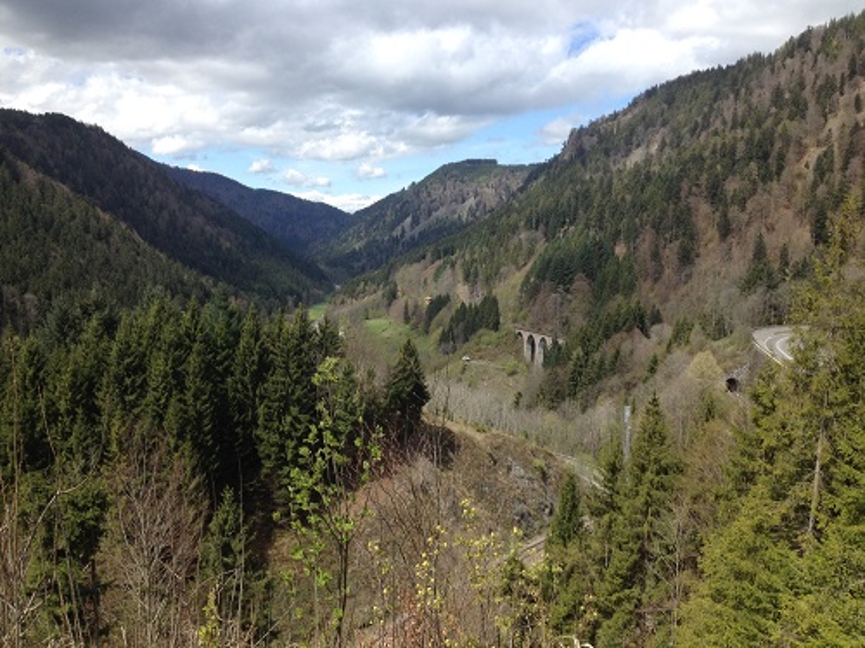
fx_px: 875
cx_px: 432
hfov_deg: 52.6
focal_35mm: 35
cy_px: 324
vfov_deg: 40.7
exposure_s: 1/1416
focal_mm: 4.28
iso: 50
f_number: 2.4
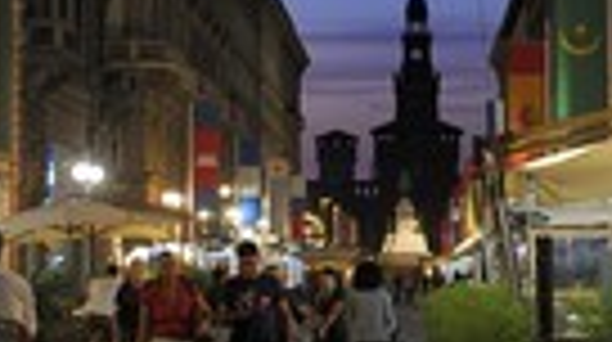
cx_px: 432
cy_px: 216
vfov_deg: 9.8
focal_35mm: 123
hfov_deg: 17.4
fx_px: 1993
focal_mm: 38
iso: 800
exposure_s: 1/40
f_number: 2.8
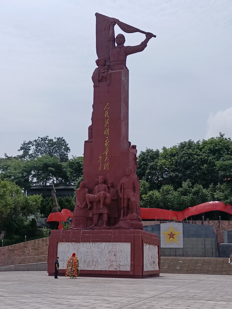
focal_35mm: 49
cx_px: 116
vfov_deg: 38.9
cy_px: 154
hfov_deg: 29.7
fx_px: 438
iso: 104
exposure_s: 1/3021
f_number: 1.8
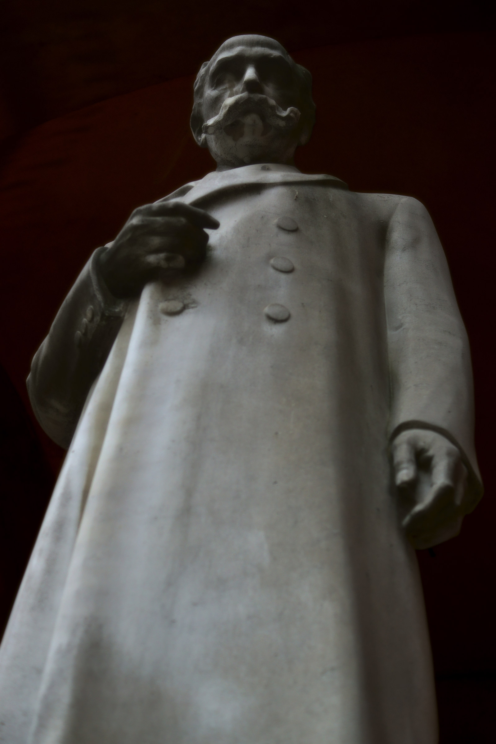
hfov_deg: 25.7
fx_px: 1085
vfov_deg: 37.9
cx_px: 248
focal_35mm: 52
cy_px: 372
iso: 320
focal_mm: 35
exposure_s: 1/125
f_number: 2.8
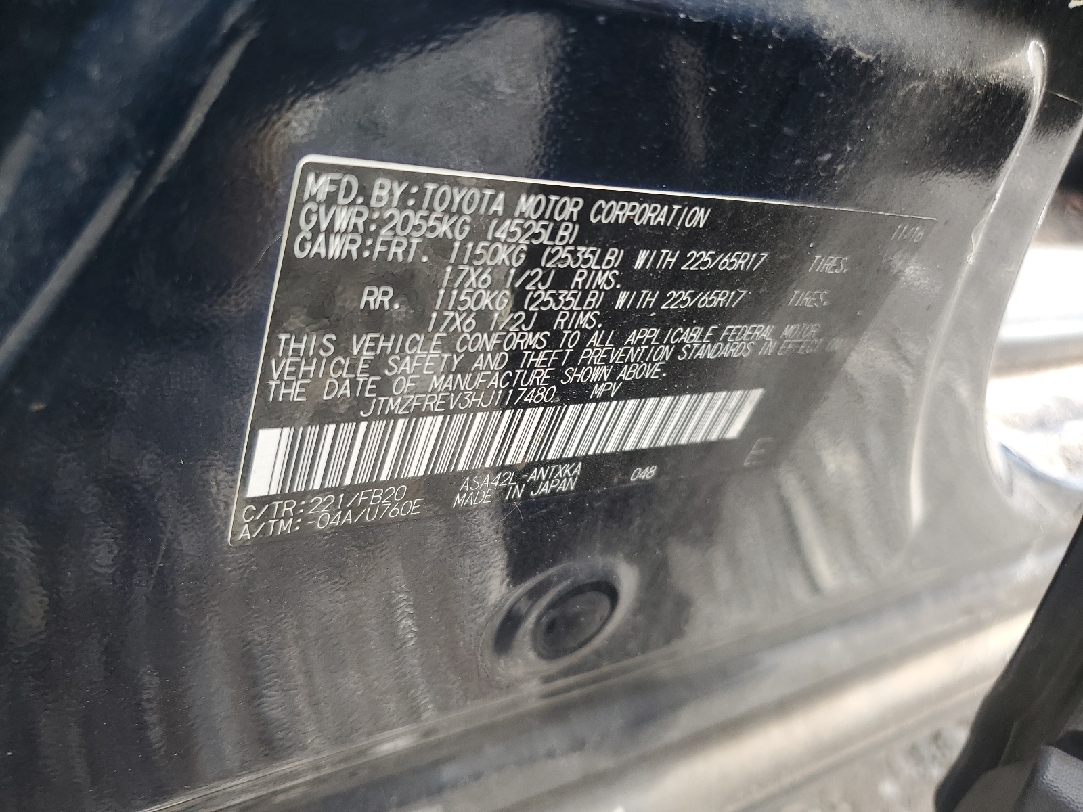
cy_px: 406
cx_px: 542
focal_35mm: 26
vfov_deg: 53.1
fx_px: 813
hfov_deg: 67.3
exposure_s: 1/120
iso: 50
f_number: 1.5
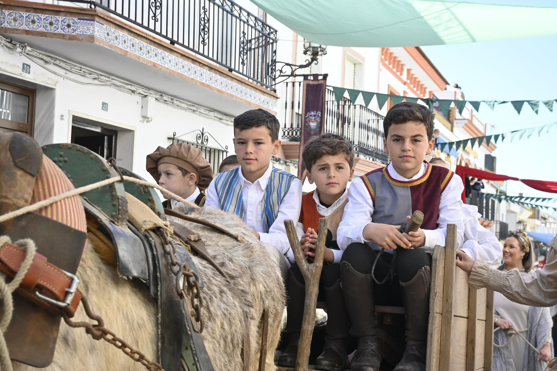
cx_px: 278
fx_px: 789
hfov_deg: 38.9
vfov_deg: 26.5
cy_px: 186
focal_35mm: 51
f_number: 6.3
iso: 400
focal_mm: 34
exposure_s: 1/400
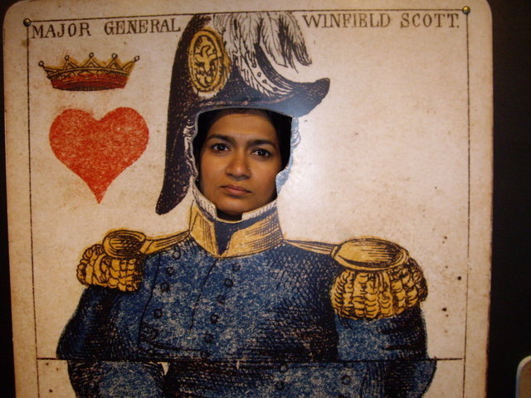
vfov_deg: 37.7
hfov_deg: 49.0
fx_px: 583
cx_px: 266
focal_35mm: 38
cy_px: 199
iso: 200
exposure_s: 1/40
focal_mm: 6.2
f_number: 2.7
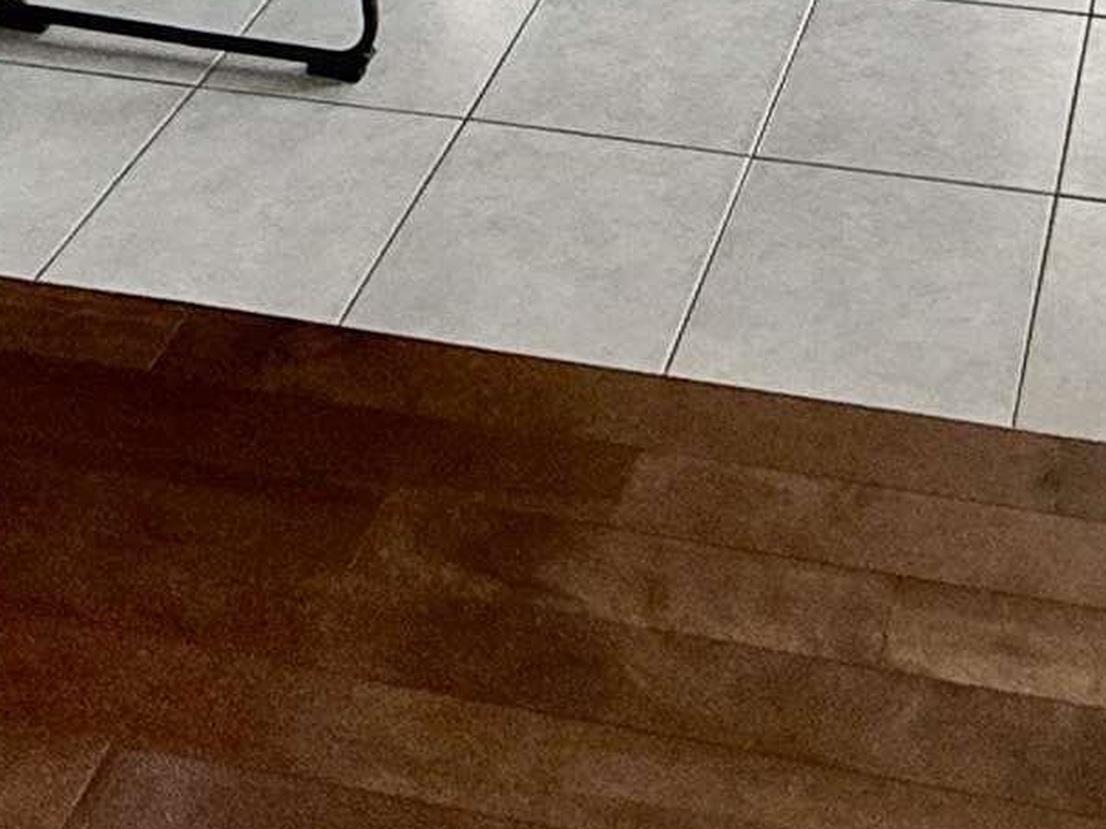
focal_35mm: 71
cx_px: 852
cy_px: -1044
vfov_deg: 14.8
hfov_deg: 27.0
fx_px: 2268
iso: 160
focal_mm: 2.22
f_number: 2.2
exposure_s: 1/120
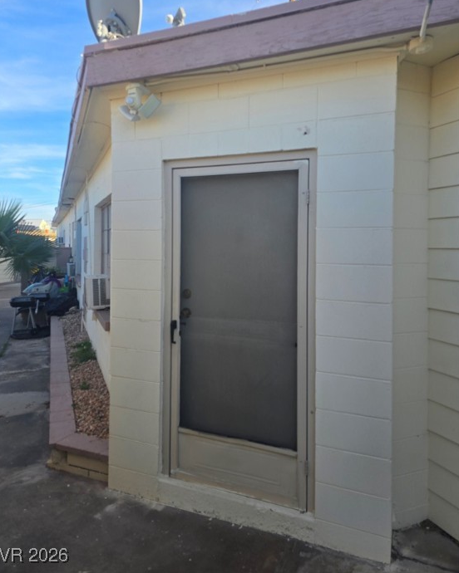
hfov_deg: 56.8
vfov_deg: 67.9
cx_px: 224
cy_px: 255
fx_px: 425
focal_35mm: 25
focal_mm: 6.3
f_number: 1.7
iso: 12
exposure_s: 1/226
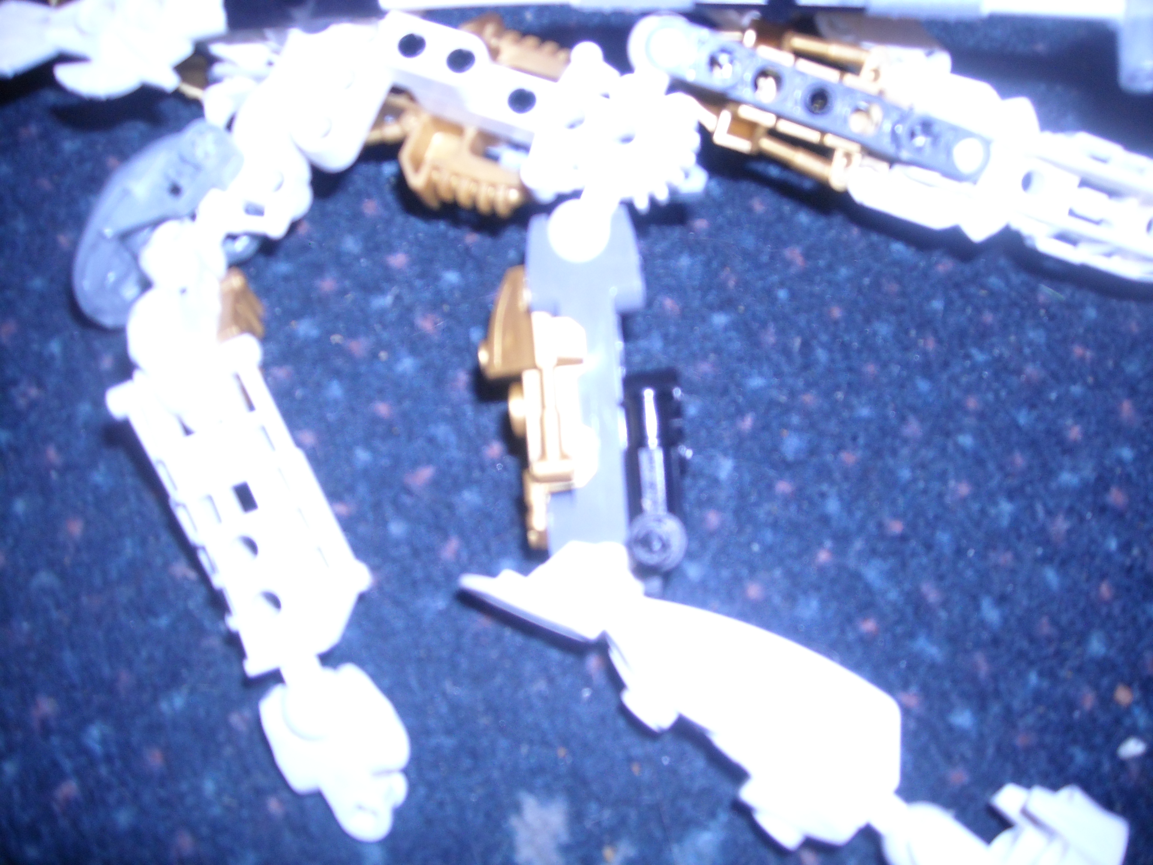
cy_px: 432
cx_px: 576
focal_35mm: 35
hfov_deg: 52.6
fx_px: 1166
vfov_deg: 40.7
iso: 200
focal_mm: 5.7
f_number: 2.8
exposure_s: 1/60
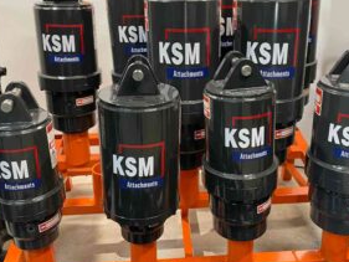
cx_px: 193
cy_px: 107
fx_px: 373
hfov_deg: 50.0
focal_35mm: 37
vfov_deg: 38.6
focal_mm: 4.2
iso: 320
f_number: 1.6
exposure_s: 1/50
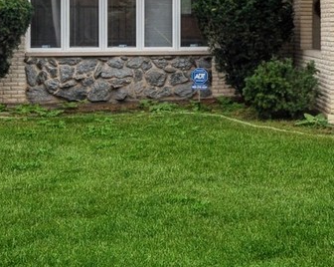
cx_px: 359
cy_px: 24
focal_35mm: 77
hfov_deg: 23.4
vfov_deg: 19.5
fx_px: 760
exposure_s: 1/15
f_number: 9
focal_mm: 17
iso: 200
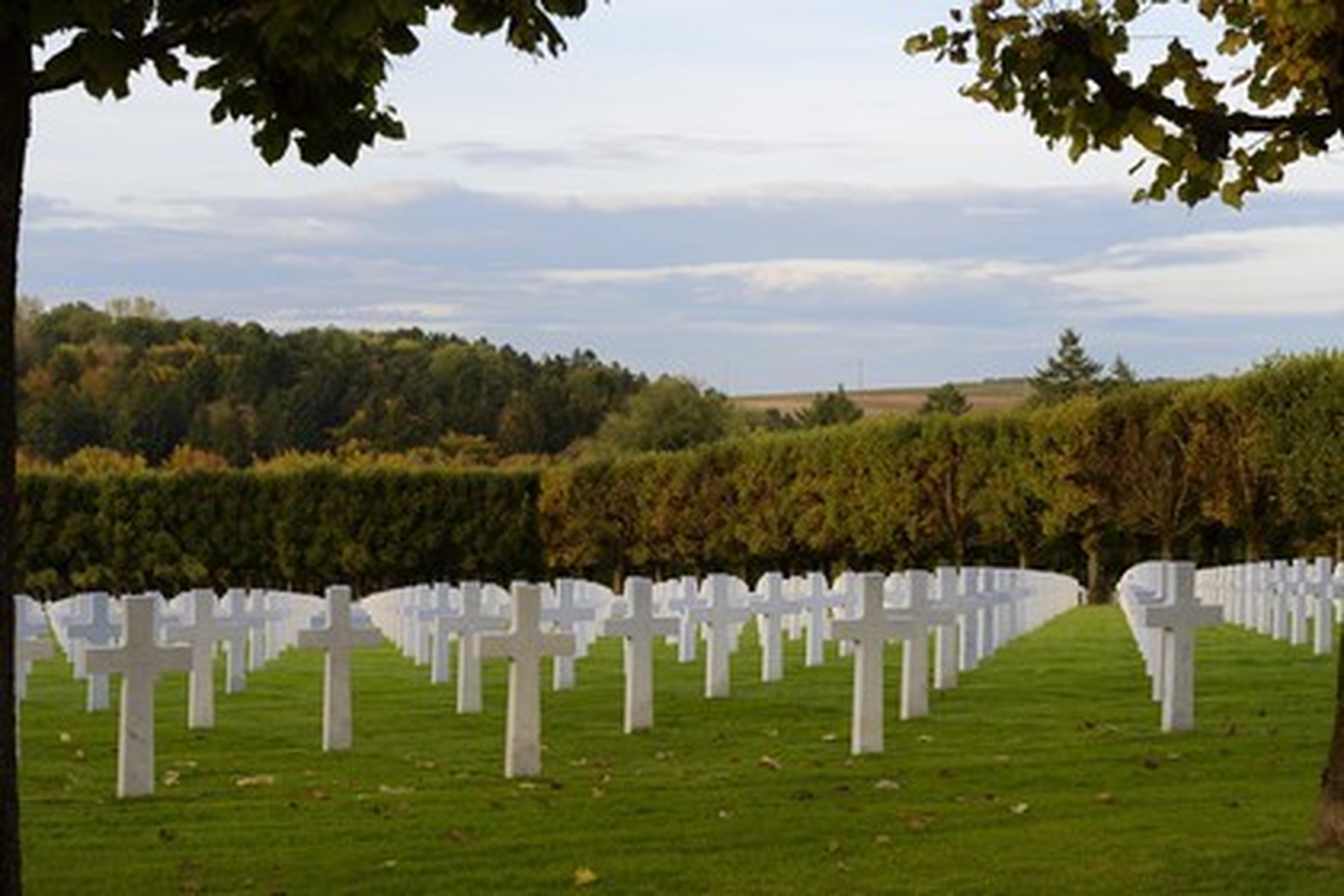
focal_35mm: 78
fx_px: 2912
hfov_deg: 26.0
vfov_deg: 17.5
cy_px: 448
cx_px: 672
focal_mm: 78
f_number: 9
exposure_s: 1/160
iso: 400
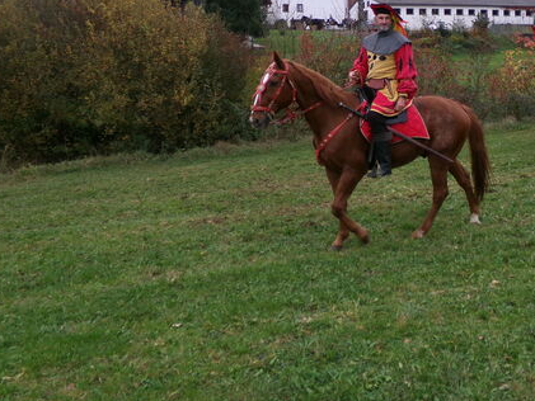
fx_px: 572
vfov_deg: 37.8
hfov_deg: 49.3
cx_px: 356
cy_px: 103
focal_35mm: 37
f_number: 3.7
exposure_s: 1/160
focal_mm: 4.3
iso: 100
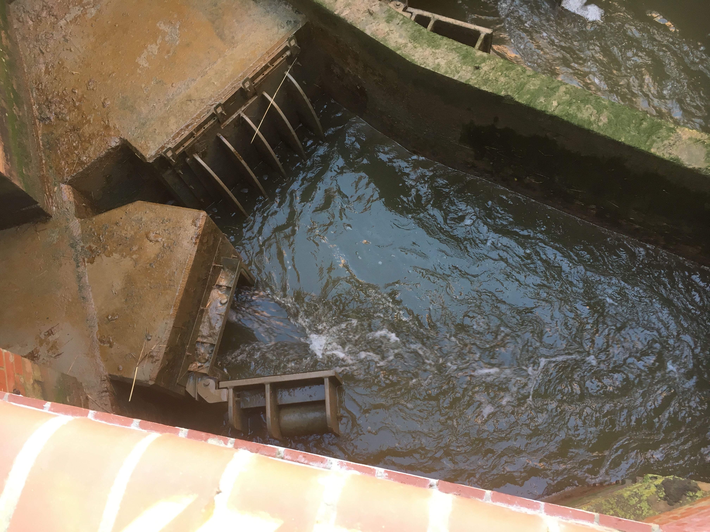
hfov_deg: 61.7
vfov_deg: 48.2
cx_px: 355
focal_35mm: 29
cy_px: 266
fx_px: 595
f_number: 2.2
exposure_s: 1/33
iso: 40
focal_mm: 4.15
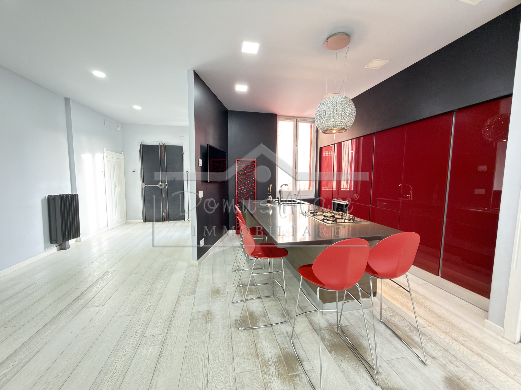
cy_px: 195
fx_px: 211
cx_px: 260
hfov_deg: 102.1
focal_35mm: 14
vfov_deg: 85.7
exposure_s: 1/20
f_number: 2.2
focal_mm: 2.22
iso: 250
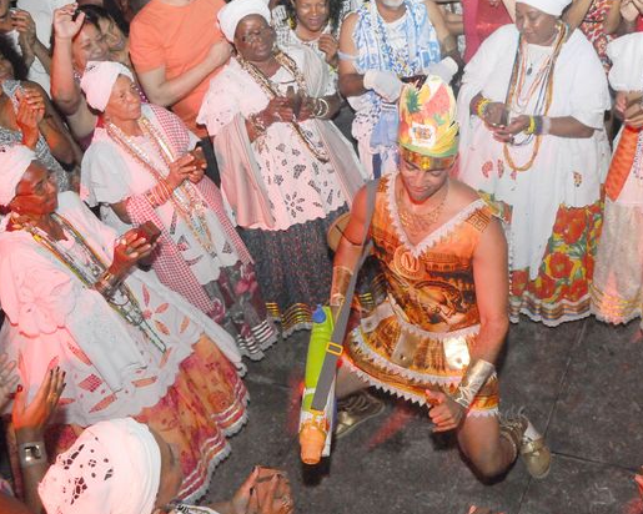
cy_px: 267
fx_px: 685
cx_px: 427
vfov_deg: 41.1
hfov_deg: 49.4
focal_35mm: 36
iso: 2500
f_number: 4.5
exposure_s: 1/160
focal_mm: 18
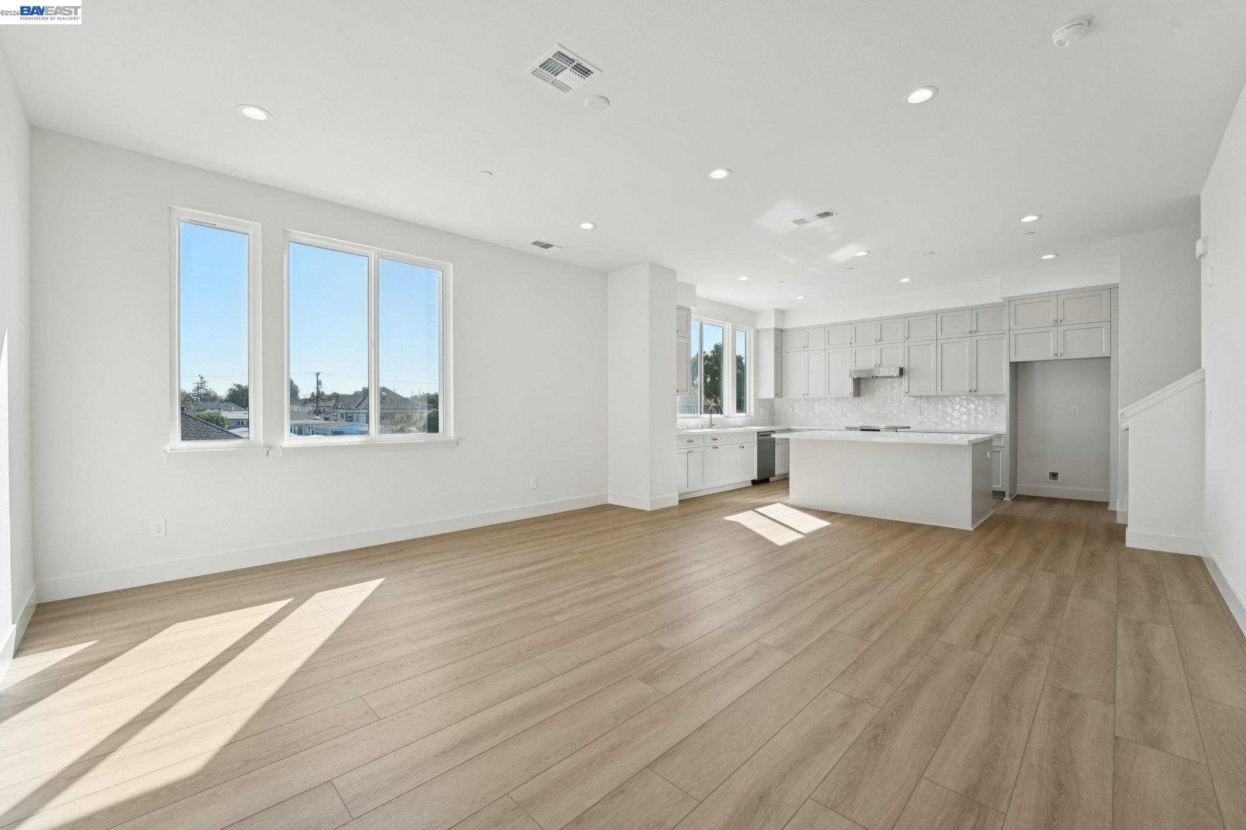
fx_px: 484
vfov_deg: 81.2
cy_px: 415
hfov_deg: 104.3
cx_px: 623
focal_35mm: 14
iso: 640
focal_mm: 14
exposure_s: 1/125
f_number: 8
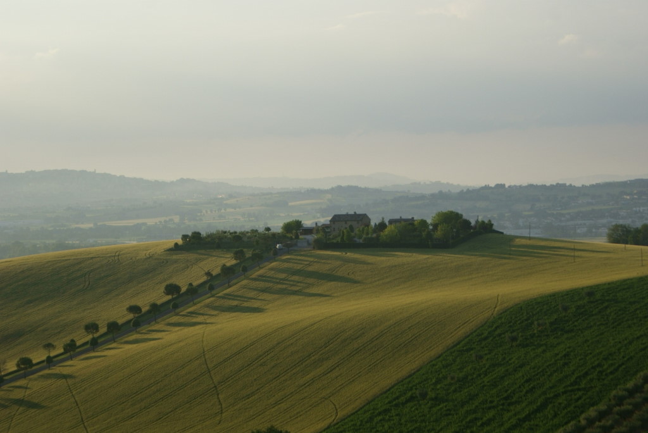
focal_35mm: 105
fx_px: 1891
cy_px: 216
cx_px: 324
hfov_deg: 19.4
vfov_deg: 13.1
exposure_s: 1/1000
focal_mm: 70
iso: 200
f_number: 5.6
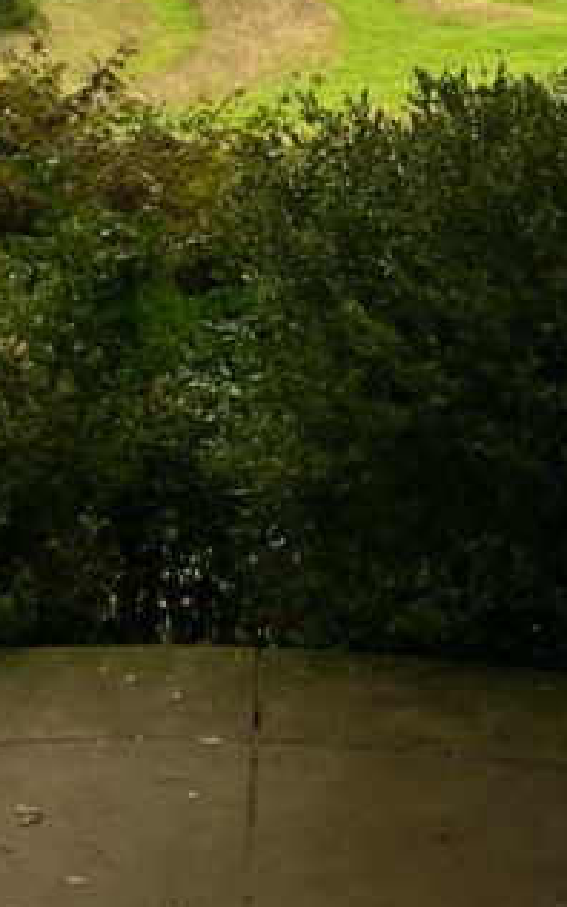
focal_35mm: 89
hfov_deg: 14.7
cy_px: -501
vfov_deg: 19.8
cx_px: 212
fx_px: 2201
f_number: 1.6
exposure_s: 1/1309
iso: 50
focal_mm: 5.1
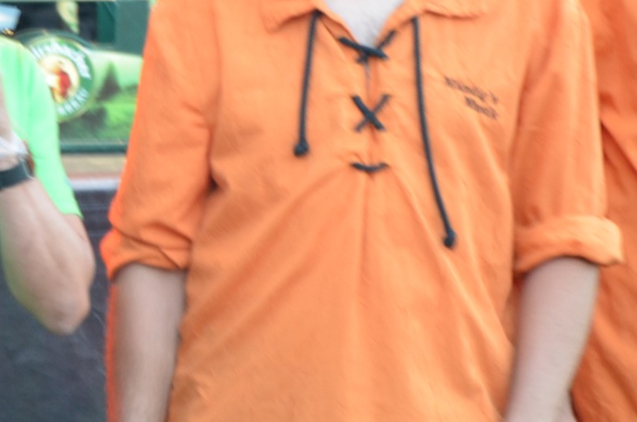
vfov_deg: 3.0
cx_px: -160
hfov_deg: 4.5
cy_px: 46
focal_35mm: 459
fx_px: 8111
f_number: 5.6
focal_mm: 105
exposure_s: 1/30
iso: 900
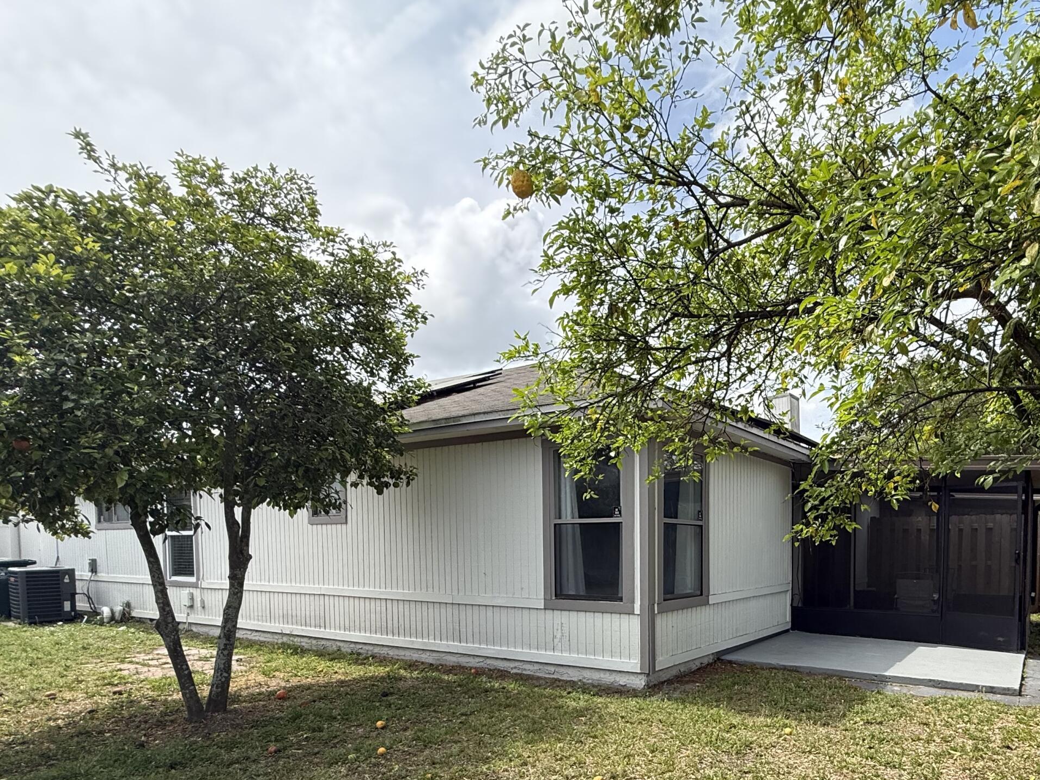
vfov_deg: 58.2
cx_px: 686
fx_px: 661
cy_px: 578
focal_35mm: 22
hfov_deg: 74.2
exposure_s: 1/1235
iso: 64
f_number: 2.2
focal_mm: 2.22
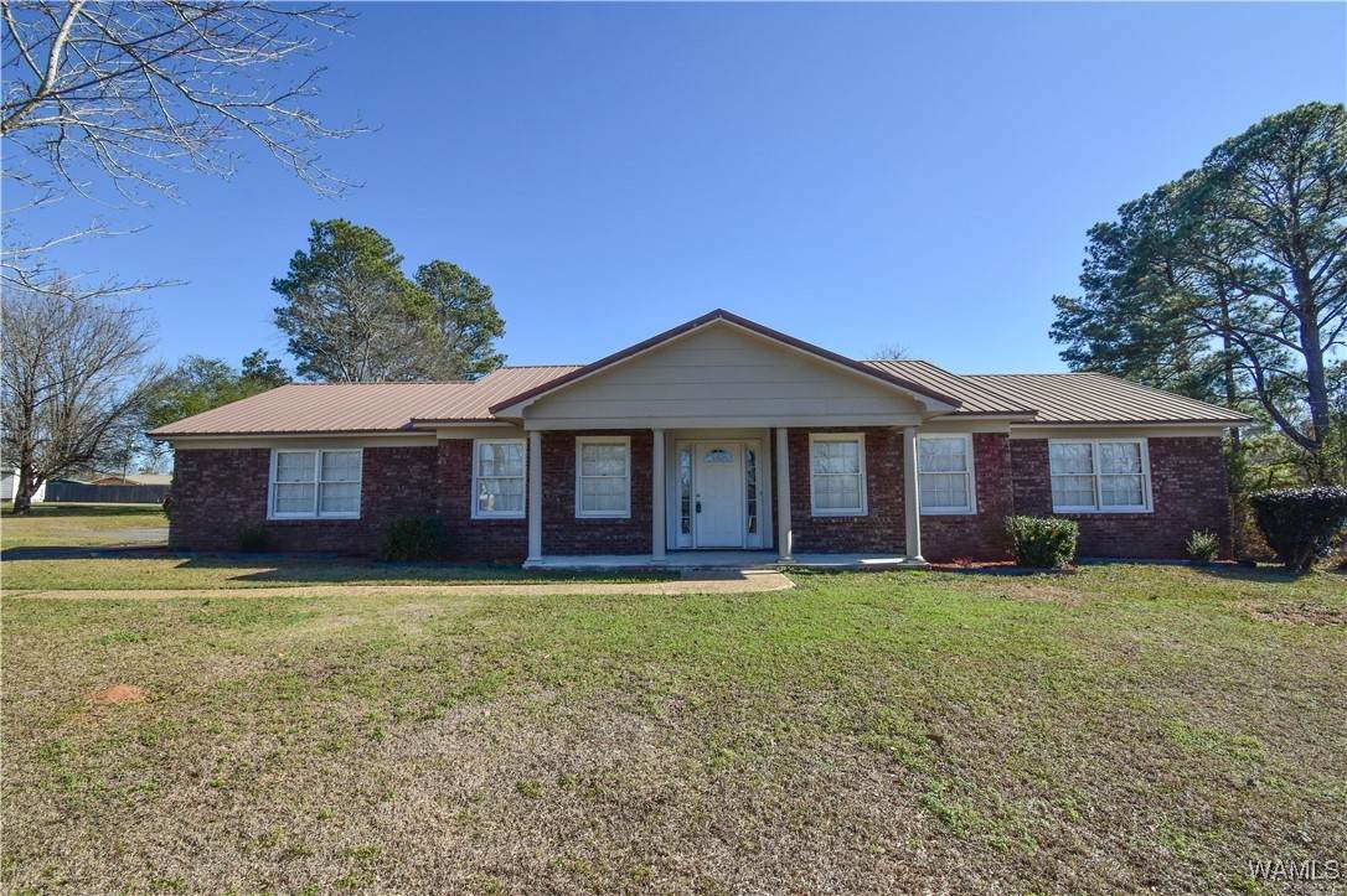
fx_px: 561
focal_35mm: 15
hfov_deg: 100.4
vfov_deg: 77.3
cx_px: 674
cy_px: 448
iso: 400
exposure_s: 1/400
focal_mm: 10
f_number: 11
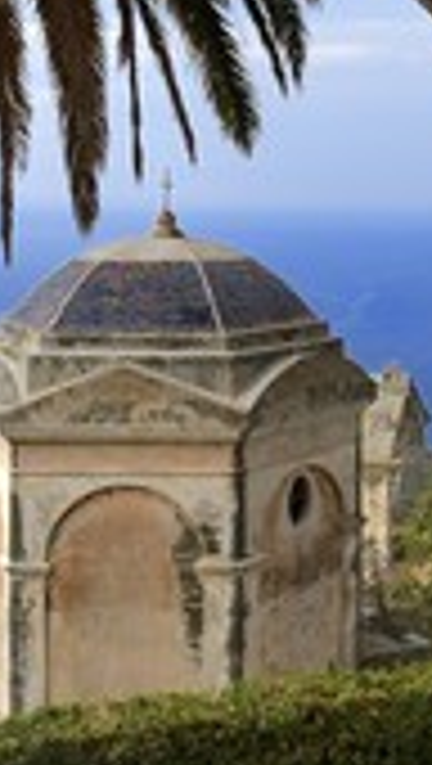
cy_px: 202
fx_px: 1259
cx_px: 508
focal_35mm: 62
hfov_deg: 18.5
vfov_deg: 33.2
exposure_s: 1/100
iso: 200
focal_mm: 24
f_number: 11
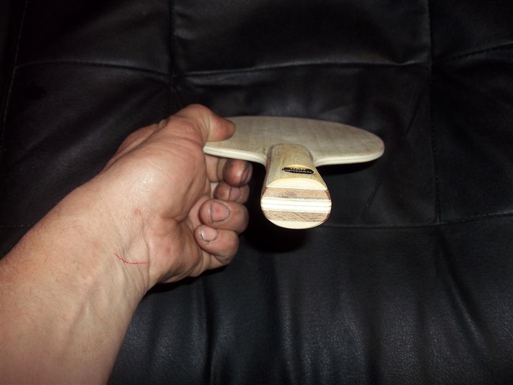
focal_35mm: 32
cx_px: 256
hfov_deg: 56.8
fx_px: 474
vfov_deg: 44.2
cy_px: 192
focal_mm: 5.7
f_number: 2.9
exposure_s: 1/30
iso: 80
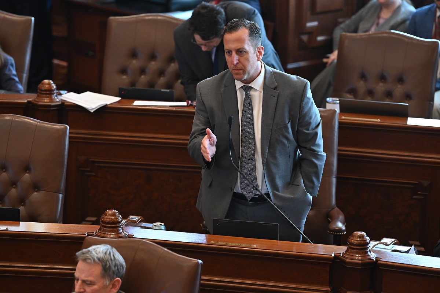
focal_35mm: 200
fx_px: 2444
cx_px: 220
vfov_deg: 6.9
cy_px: 146
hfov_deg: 10.3
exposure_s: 1/200
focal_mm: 200
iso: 3200
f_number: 4.5
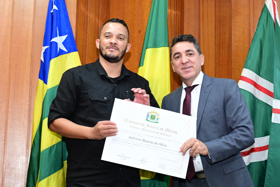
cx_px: 140
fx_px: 560
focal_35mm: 72
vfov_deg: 19.0
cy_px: 94
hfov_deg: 28.1
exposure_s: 1/125
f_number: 4
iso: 4000
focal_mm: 48
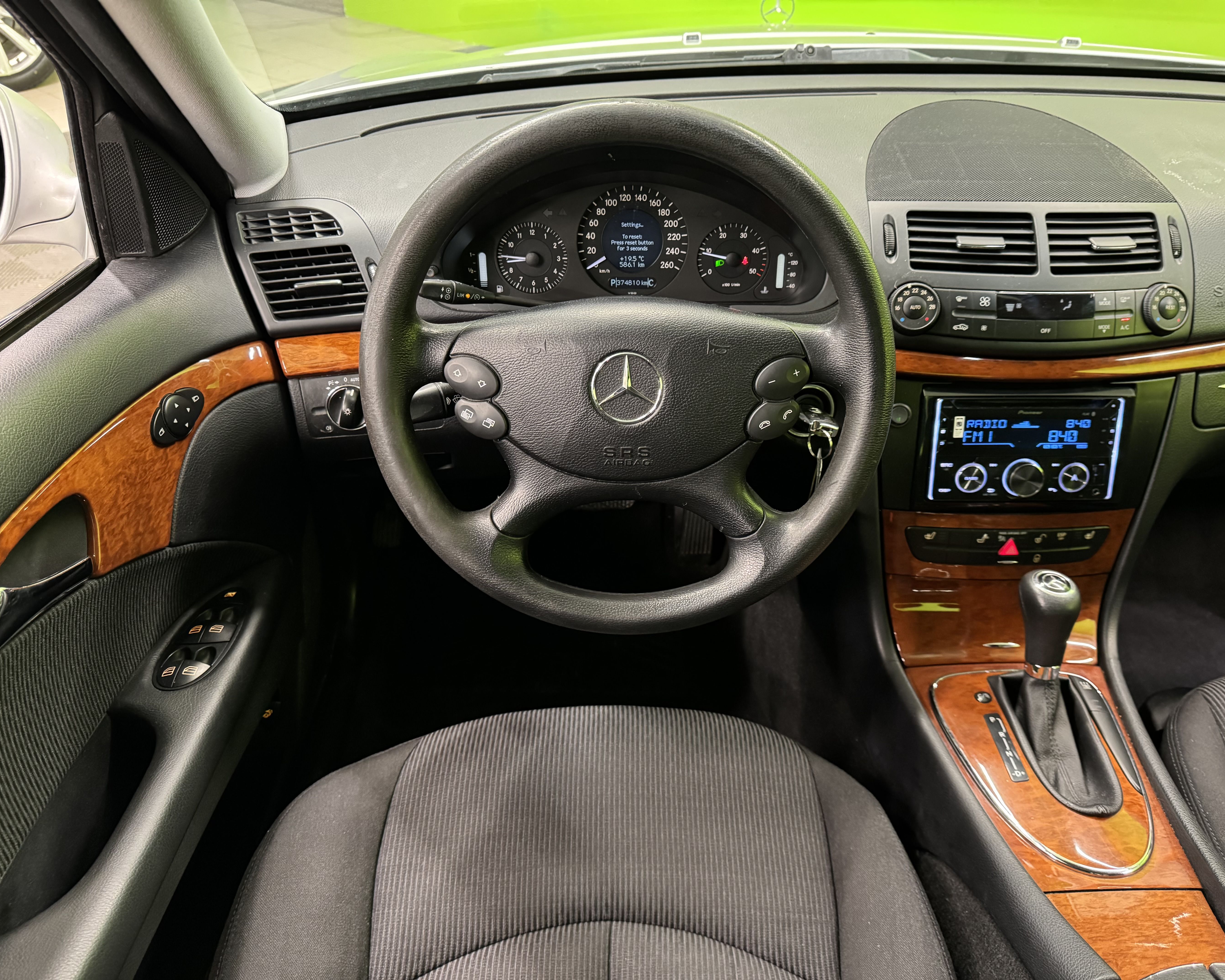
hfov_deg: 68.1
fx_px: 906
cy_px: 490
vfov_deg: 56.8
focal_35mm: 25
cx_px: 642
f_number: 1.78
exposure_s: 1/33
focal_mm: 6.76
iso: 800
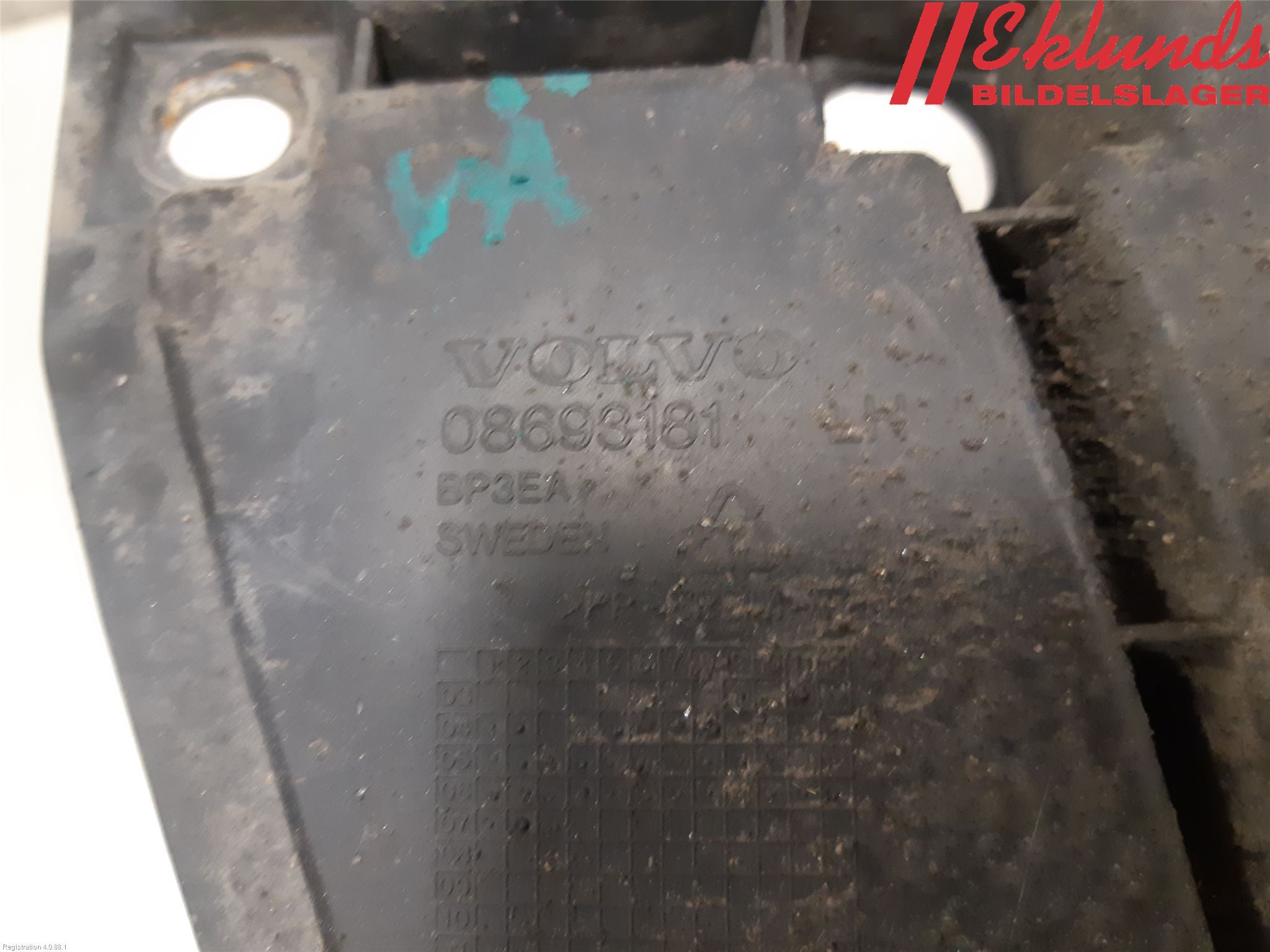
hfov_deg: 67.3
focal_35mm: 26
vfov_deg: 53.1
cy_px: 476
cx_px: 635
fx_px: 954
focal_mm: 3.93
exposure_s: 1/25
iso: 250
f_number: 1.7
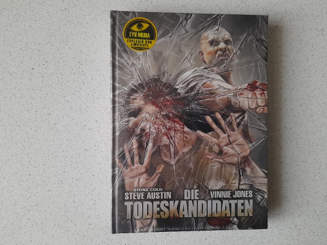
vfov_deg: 54.9
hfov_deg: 69.4
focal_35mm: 25
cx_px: 164
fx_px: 236
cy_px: 122
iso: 320
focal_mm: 4.6
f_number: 2
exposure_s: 1/33
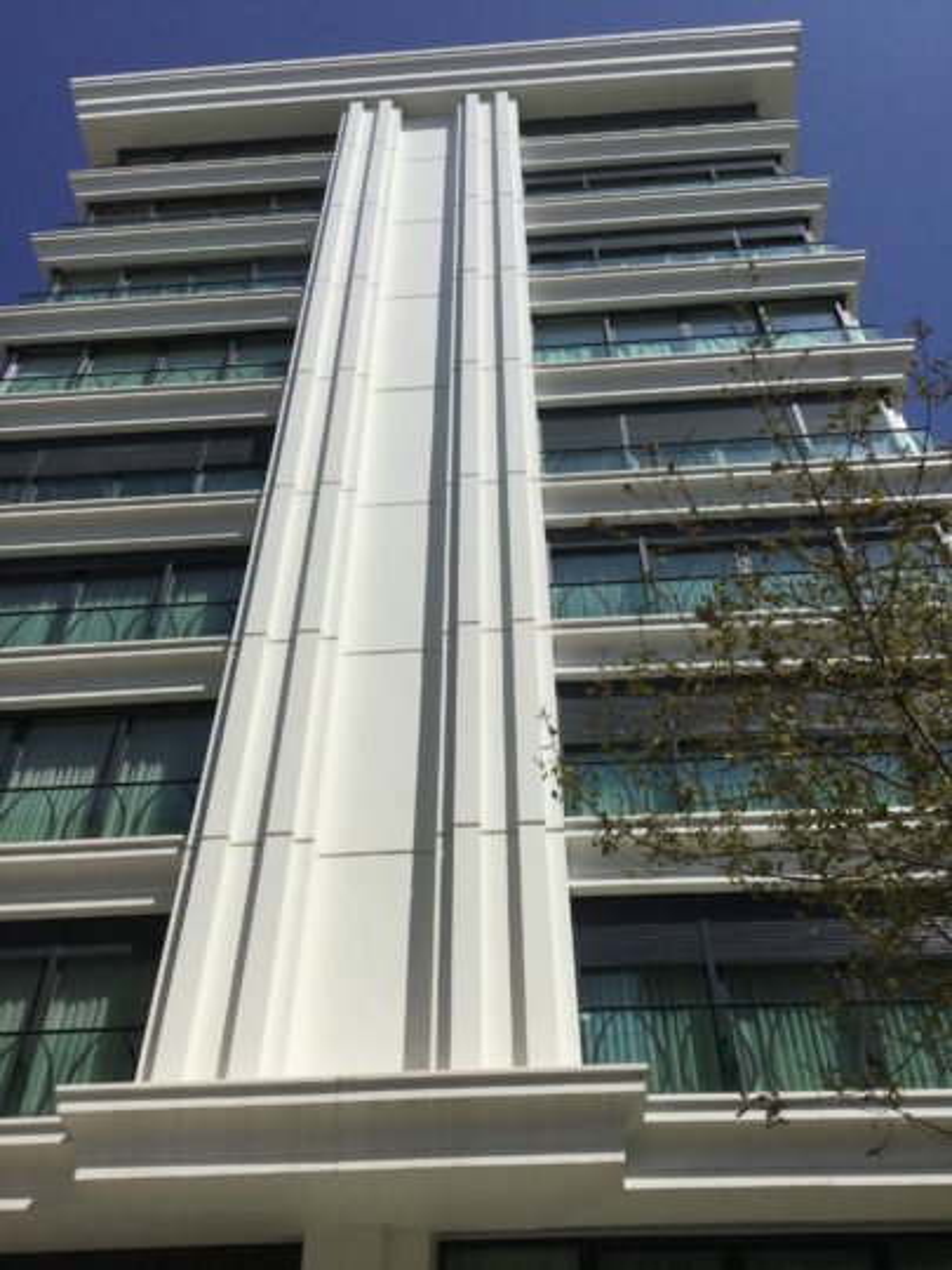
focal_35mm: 31
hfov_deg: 45.4
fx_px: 1137
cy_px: 635
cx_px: 476
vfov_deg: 58.4
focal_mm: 3.3
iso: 25
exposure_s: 1/3546
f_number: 2.4
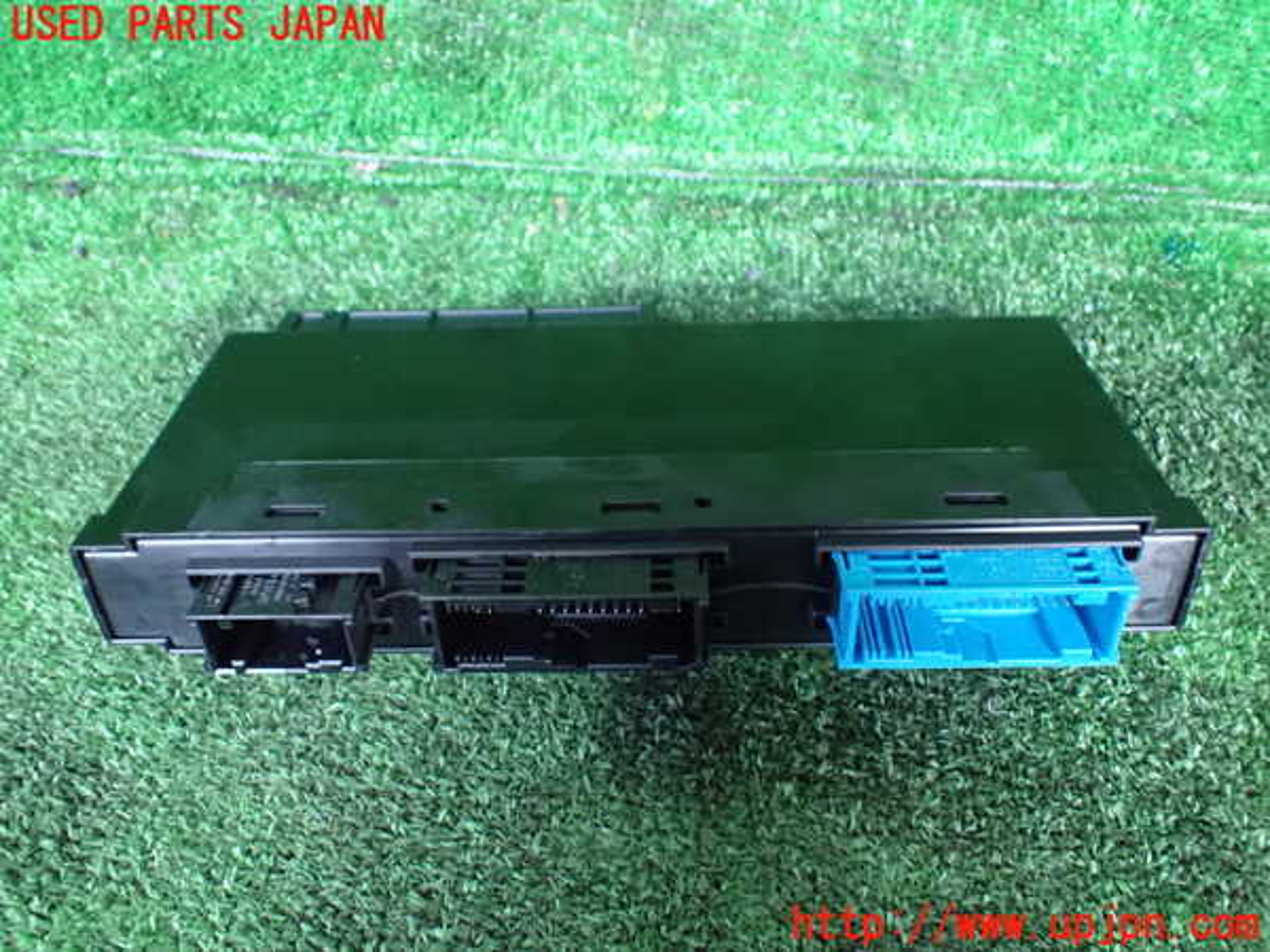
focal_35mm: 30
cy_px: 476
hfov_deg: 60.0
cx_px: 635
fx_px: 1101
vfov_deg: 46.8
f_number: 2.3
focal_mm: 5.4
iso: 1600
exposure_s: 1/30
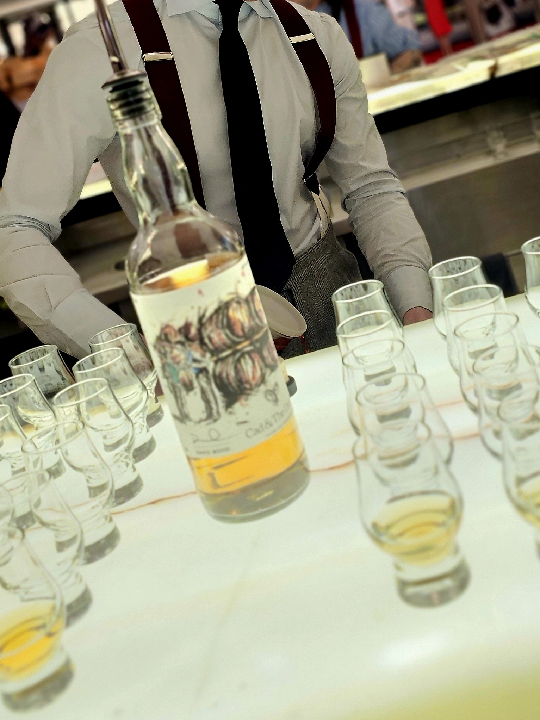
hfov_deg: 32.0
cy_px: 203
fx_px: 936
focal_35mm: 45
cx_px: 340
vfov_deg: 41.2
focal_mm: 6.3
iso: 640
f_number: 1.7
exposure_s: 1/100
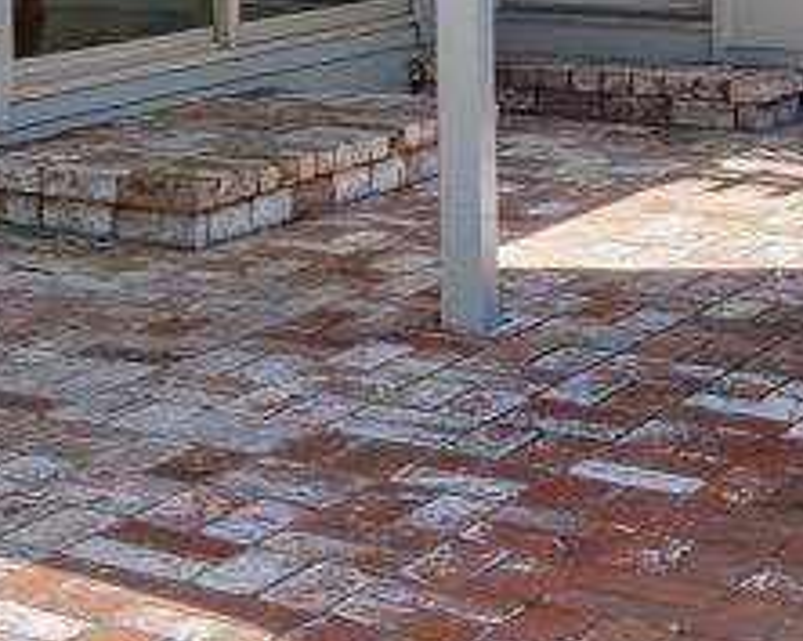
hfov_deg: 17.2
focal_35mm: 108
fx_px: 2563
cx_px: -90
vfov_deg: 13.6
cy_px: -250
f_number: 9.5
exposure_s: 1/60
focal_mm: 17
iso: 200
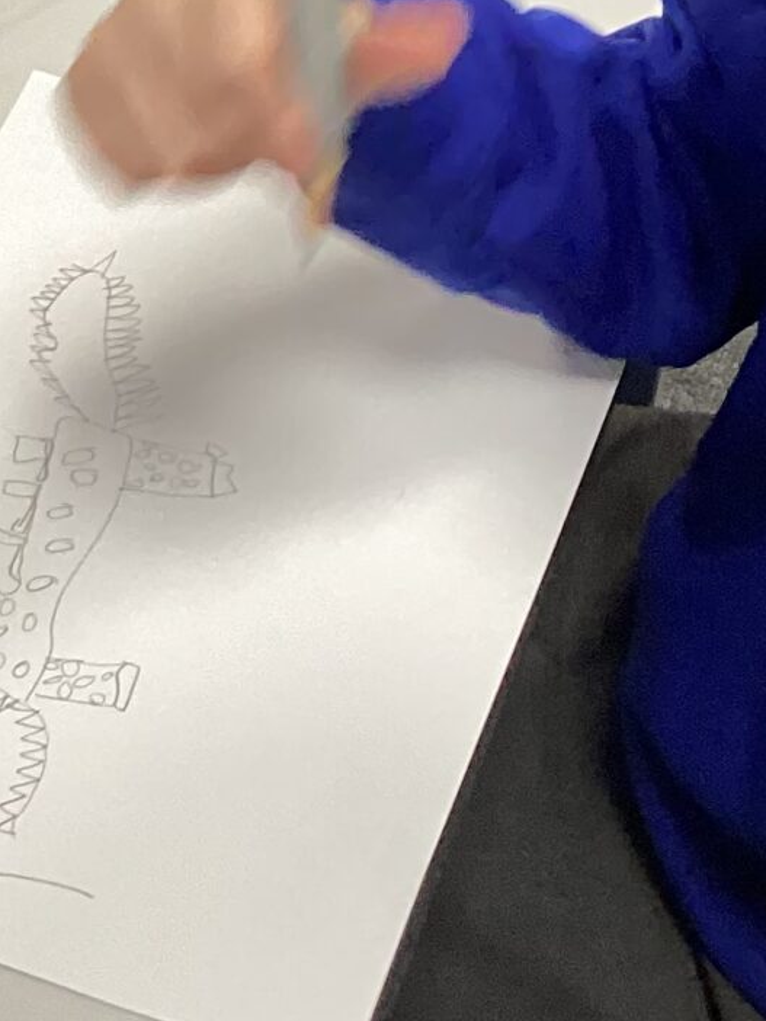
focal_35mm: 113
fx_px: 3332
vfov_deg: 17.4
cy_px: 416
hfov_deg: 13.1
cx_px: 394
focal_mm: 3.3
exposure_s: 1/50
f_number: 2.4
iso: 160
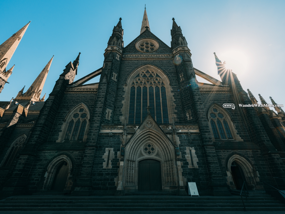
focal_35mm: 16
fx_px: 132
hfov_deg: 94.5
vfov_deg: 78.1
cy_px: 107
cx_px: 142
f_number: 16
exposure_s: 1/105
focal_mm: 20
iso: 800
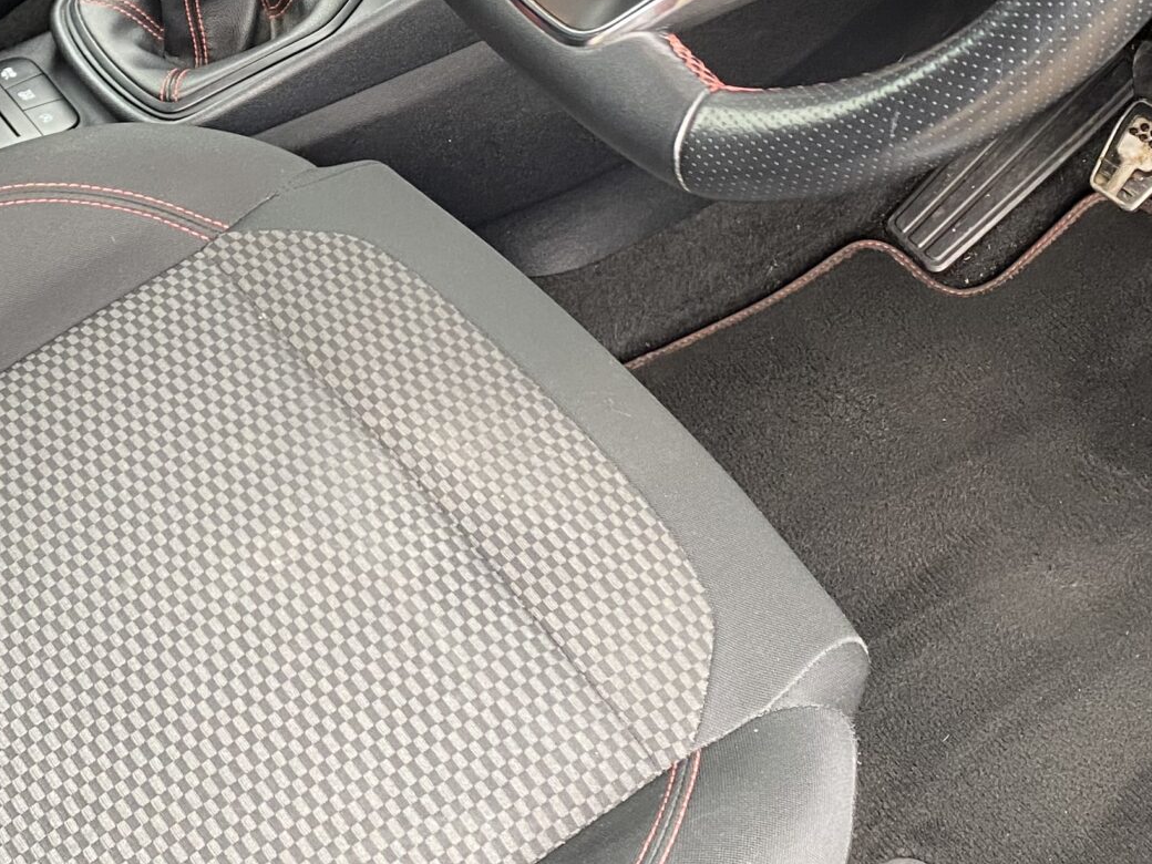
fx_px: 2130
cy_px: 14
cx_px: 257
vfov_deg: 22.1
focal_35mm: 64
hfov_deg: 29.7
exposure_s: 1/60
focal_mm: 4.25
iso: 200
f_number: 1.8
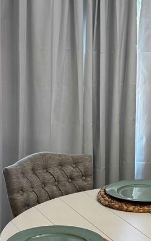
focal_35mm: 95
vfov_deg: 21.8
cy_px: 112
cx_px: 159
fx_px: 625
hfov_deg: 13.5
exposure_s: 1/120
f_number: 1.78
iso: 160
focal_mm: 6.76
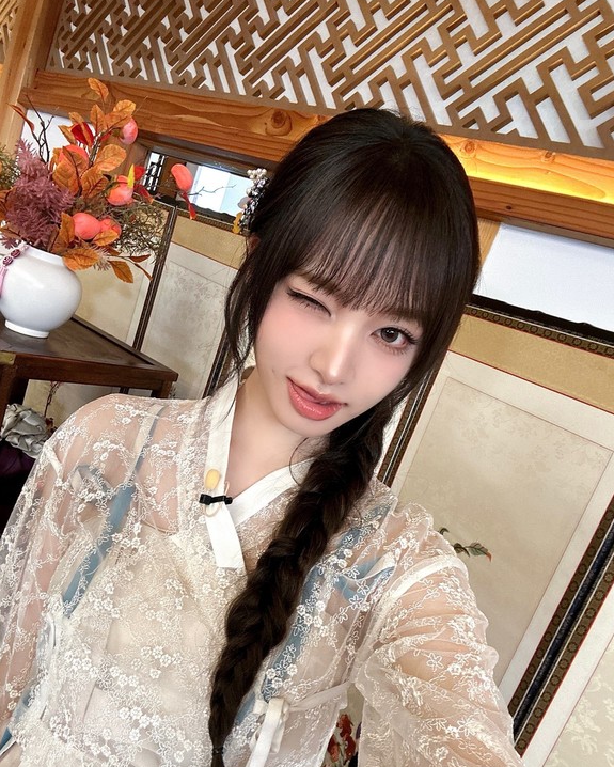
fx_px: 568
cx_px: 302
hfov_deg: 56.8
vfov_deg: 67.9
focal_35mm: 25
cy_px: 420
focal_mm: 2.69
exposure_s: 1/60
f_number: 1.9
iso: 125
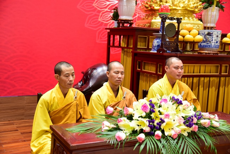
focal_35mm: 48
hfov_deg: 41.1
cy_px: 77
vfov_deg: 28.1
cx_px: 115
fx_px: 307
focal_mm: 48
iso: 1000
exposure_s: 1/40
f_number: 4
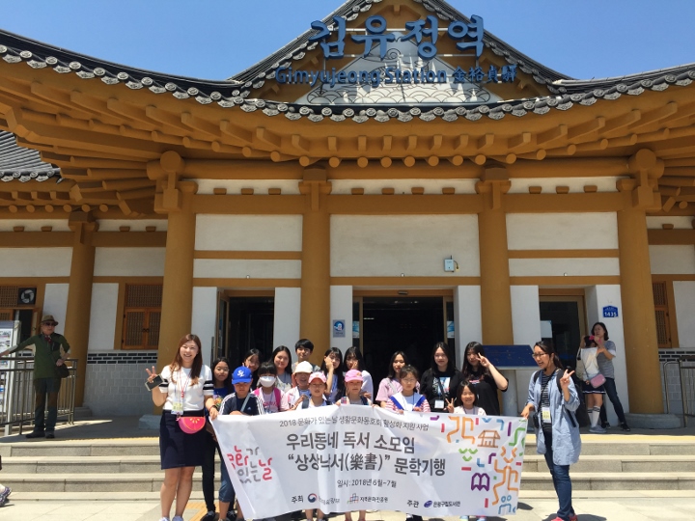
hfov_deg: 61.7
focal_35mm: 29
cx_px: 348
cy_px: 260
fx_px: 582
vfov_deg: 48.2
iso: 32
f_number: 2.2
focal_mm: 4.15
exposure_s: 1/1721
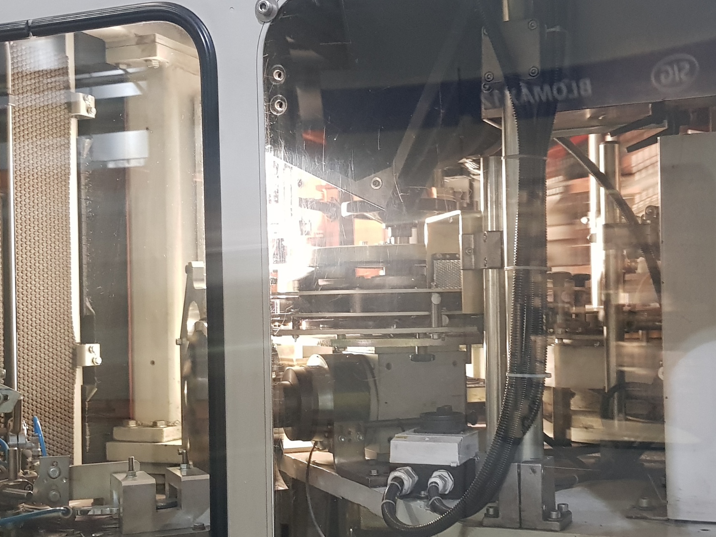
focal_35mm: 49
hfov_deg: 38.9
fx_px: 1014
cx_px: 386
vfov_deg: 29.7
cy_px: 294
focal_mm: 4.3
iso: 250
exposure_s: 1/14
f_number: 1.7
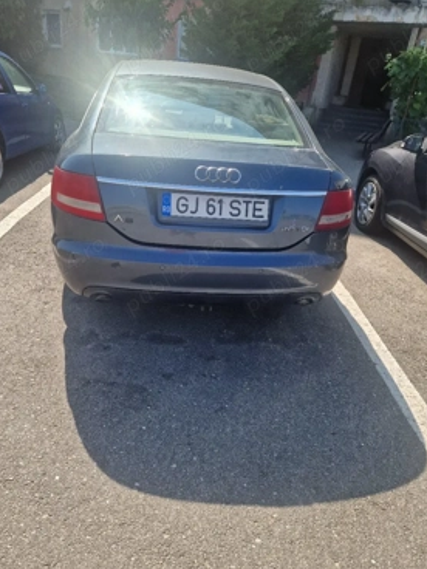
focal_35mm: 25
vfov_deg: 69.4
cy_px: 294
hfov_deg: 54.9
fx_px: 411
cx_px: 206
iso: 50
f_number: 1.8
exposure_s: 1/1000
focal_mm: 5.4
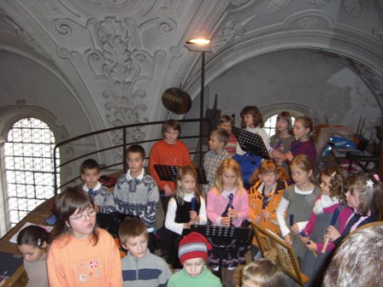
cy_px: 144
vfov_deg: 37.7
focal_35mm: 38
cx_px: 192
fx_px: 420
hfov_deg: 49.0
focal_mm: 6.2
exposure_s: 1/60
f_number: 2.7
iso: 200
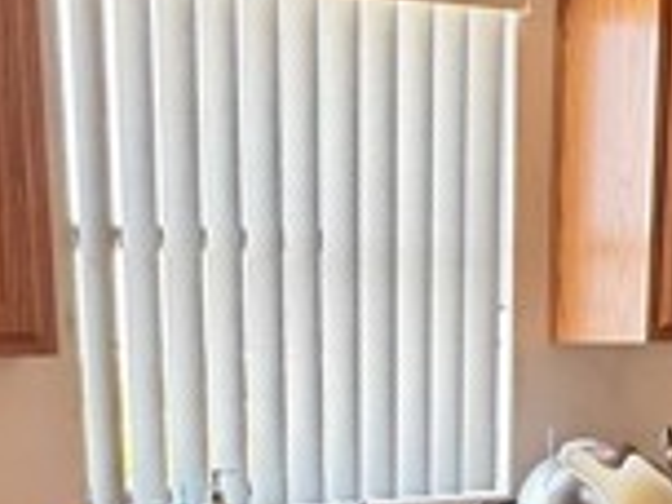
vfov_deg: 23.2
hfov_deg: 32.7
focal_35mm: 59
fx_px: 1145
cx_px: 314
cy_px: 566
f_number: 2.2
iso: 80
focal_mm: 2.22
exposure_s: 1/99
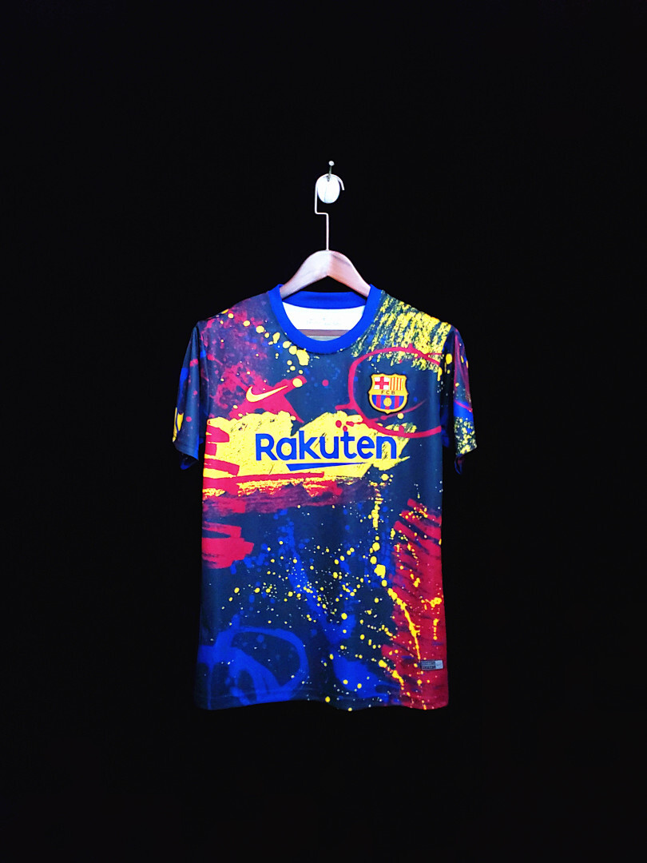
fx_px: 648
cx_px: 324
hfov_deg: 53.1
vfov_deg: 67.3
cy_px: 432
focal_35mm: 26
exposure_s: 1/90
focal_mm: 4.3
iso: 400
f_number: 1.5
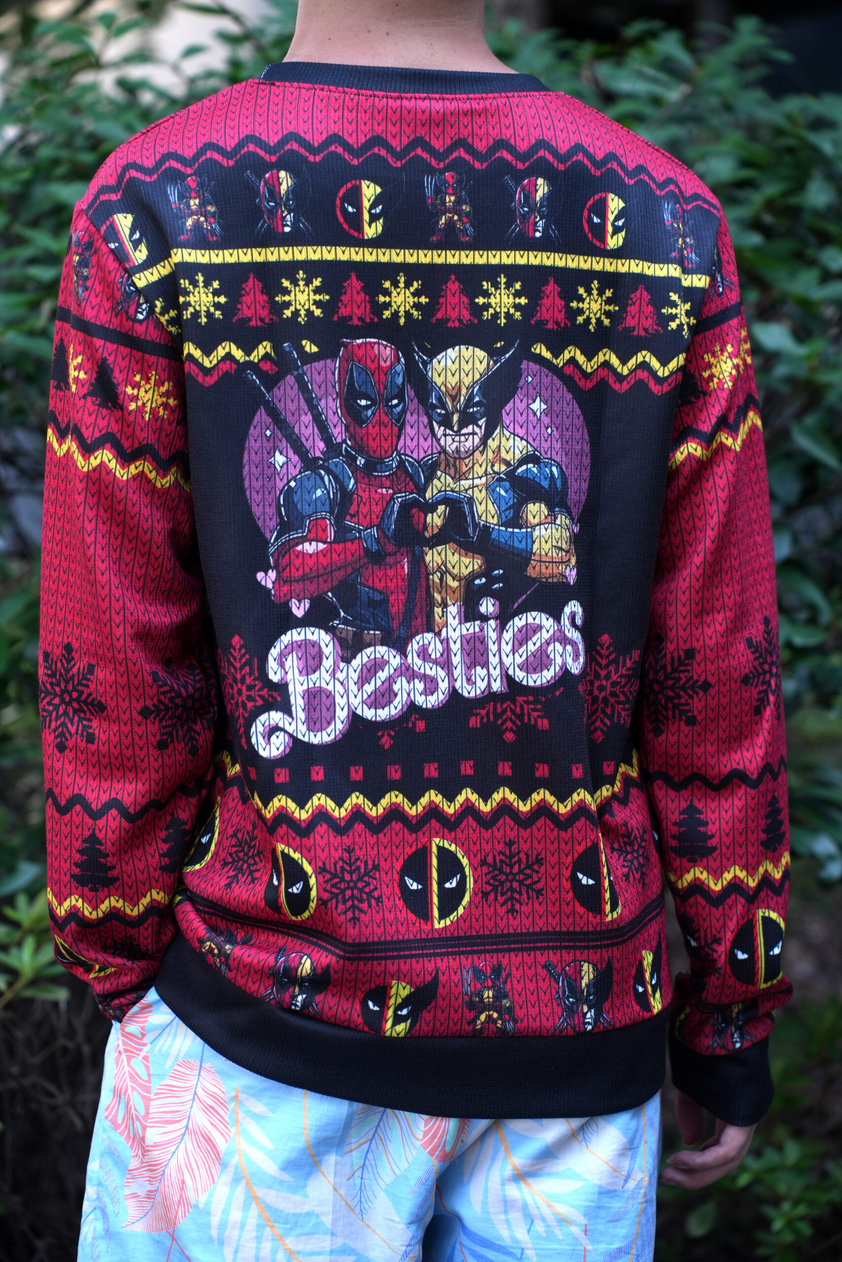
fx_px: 2631
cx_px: 421
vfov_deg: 27.0
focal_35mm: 75
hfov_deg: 18.2
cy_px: 631
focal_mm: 75
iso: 200
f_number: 3.5
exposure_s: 1/100
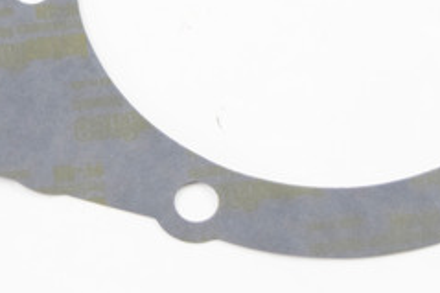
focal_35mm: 161
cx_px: 199
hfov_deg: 12.8
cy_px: -27
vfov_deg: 8.4
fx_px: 1966
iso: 2200
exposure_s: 1/60
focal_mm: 40
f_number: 4.8
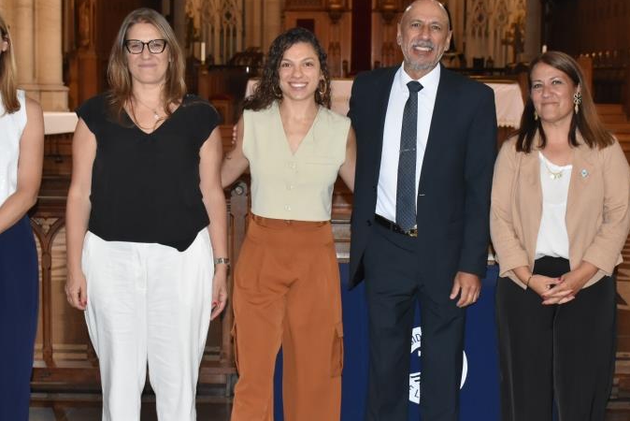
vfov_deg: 17.1
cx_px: 328
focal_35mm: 80
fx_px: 1396
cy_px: 239
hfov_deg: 25.4
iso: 1600
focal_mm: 35
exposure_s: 1/60
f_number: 5.6
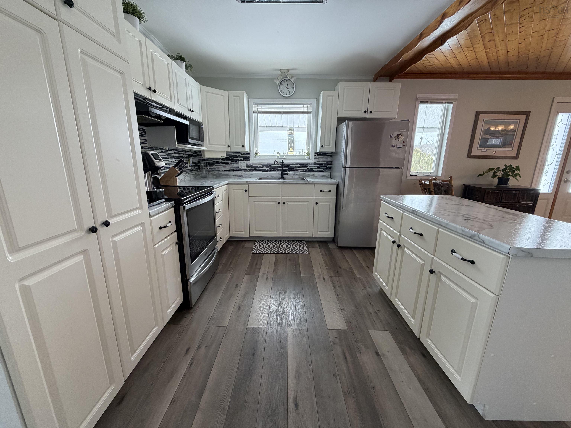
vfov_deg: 85.7
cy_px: 214
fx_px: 231
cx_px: 286
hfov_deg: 102.1
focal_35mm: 14
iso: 250
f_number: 2.2
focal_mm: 2.22
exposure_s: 1/60
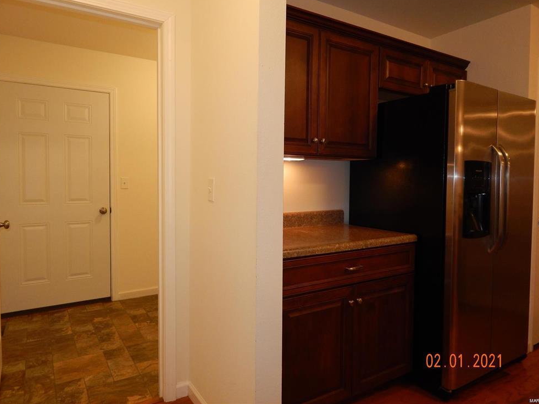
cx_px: 265
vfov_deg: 56.8
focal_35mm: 24
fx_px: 374
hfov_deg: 71.6
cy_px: 194
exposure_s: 1/30
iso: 200
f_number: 3
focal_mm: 4
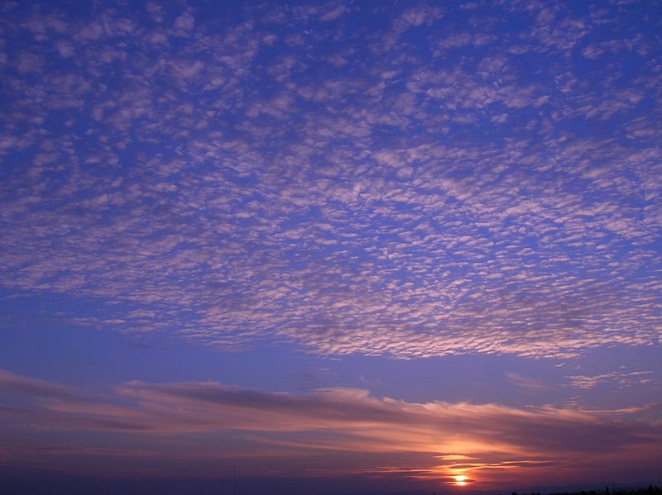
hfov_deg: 44.8
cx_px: 331
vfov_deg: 34.3
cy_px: 248
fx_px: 803
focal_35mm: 42
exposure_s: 1/351
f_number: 5.2
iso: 50
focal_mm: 7
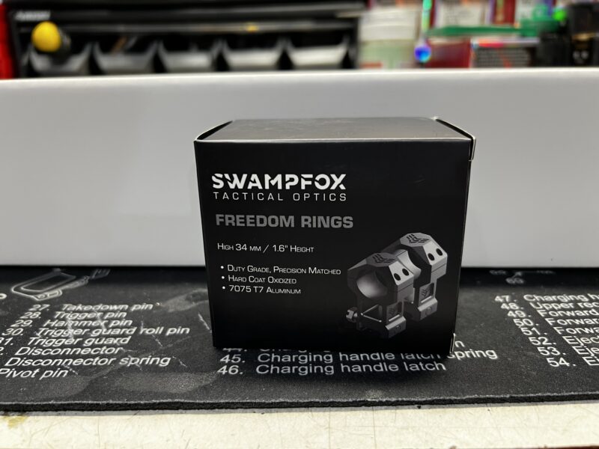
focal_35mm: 26
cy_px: 224
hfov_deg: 67.3
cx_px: 300
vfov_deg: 53.1
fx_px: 450
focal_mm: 5.7
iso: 125
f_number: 1.5
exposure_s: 1/60
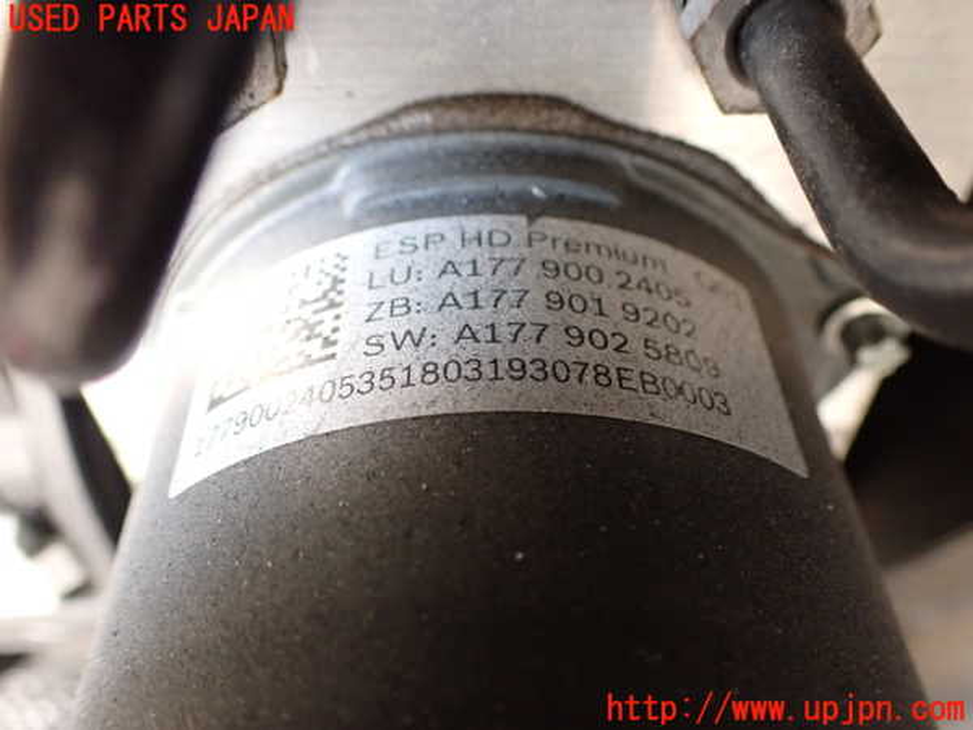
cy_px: 365
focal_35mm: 30
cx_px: 486
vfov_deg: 46.8
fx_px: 843
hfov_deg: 60.0
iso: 800
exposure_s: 1/50
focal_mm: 5.4
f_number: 2.3
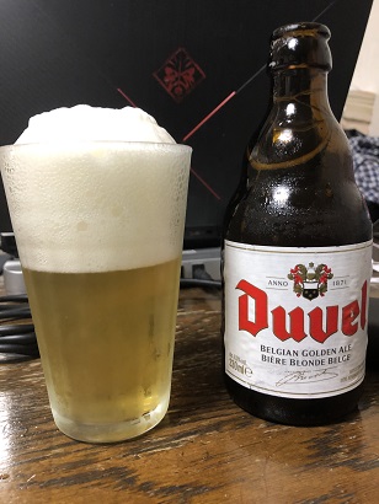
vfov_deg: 63.4
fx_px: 408
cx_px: 190
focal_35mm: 28
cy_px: 252
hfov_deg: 49.8
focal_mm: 3.99
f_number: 1.8
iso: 80
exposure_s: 1/17
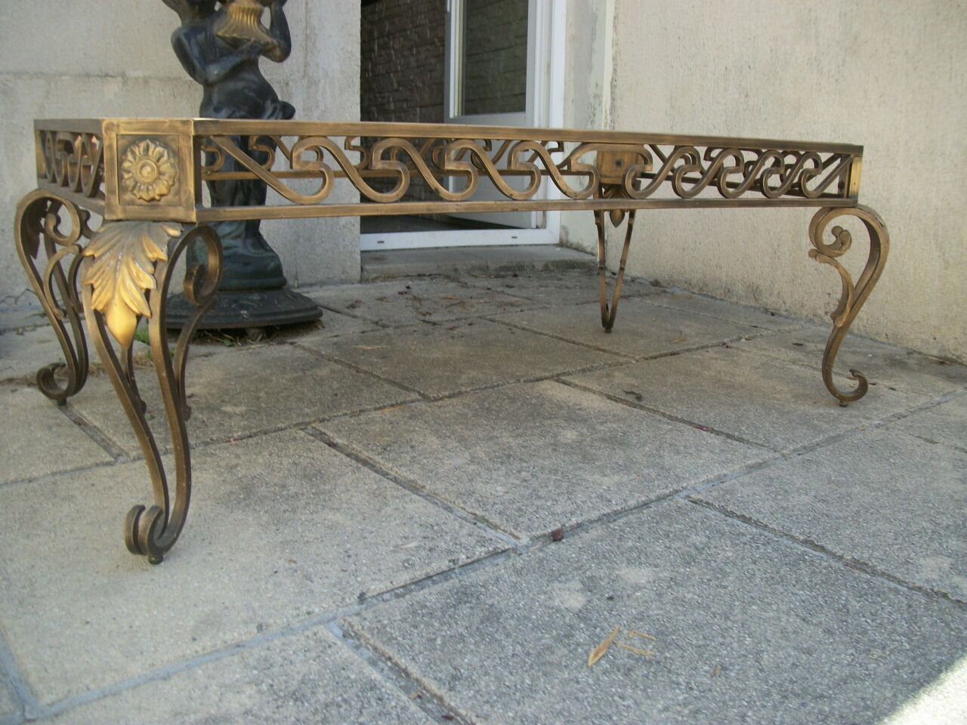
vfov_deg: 44.2
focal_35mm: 32
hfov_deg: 56.8
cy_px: 362
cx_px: 484
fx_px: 894
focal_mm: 5.7
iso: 80
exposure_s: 1/320
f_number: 2.9
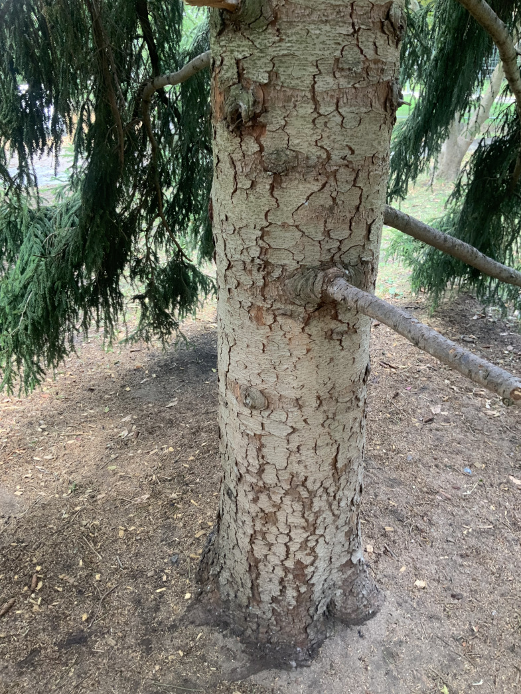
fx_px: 582
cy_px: 347
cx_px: 260
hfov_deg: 48.2
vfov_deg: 61.7
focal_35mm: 29
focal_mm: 3
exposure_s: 1/60
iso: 80
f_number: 1.8
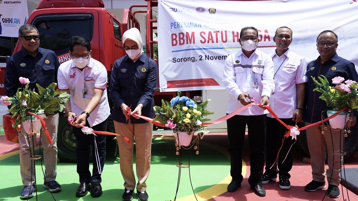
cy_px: 93
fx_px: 304
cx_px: 177
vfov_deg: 36.7
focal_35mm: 32
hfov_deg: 61.0
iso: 100
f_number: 4.5
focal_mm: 30
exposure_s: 1/640
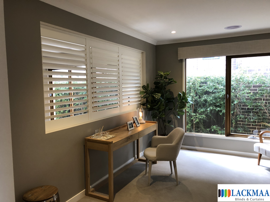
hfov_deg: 63.4
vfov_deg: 49.7
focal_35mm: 28
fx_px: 218
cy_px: 101
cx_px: 135
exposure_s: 1/33
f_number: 1.8
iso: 40
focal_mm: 3.99
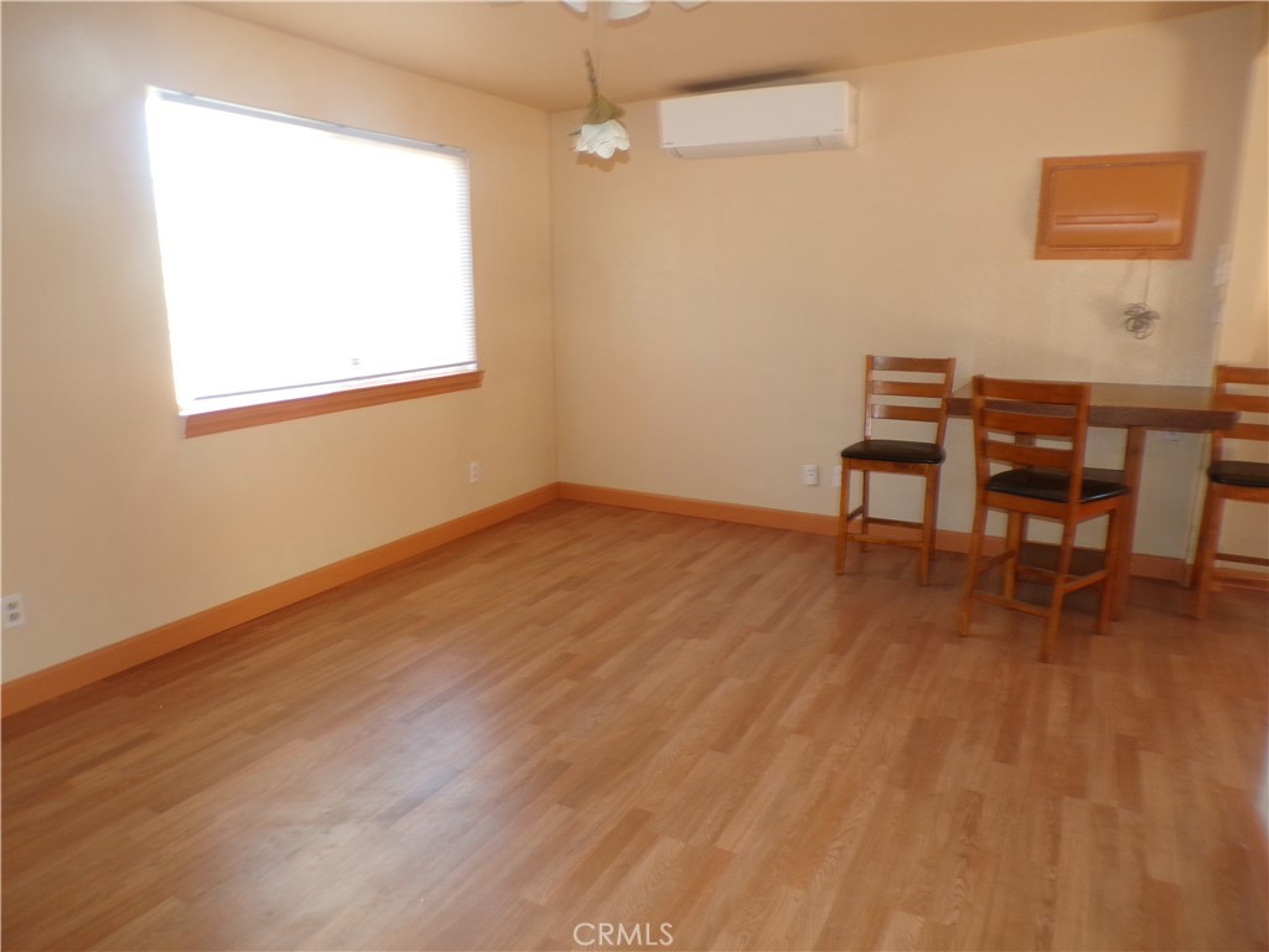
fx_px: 880
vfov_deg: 56.8
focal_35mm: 24
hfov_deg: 71.6
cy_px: 476
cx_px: 634
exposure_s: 1/20
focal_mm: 4.3
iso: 200
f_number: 3
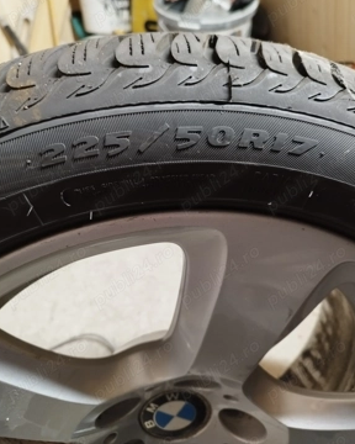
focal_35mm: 26
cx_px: 176
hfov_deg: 54.9
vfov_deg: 65.9
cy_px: 202
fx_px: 341
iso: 520
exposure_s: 1/25
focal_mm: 5.89
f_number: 1.89
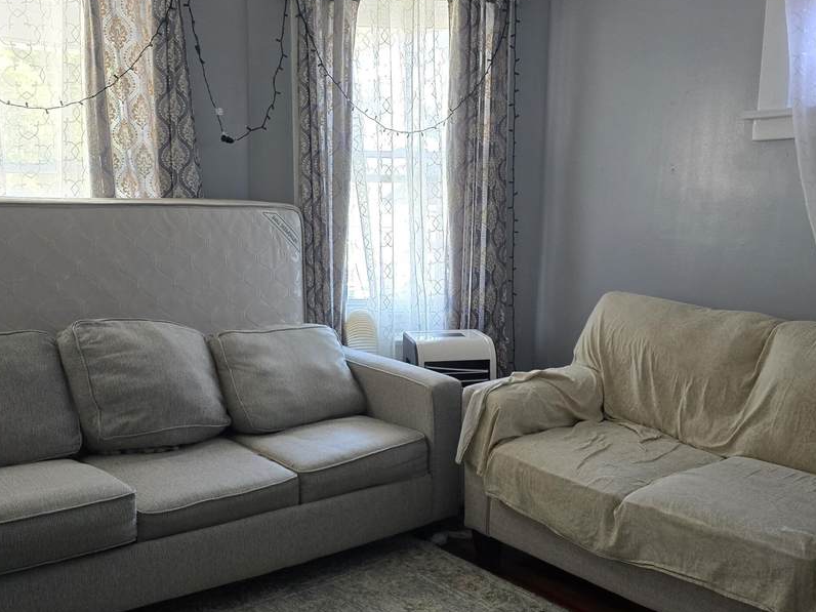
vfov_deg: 38.4
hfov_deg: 50.1
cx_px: 416
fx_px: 872
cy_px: 378
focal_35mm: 37
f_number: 1.7
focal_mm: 6.3
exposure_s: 1/120
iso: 500
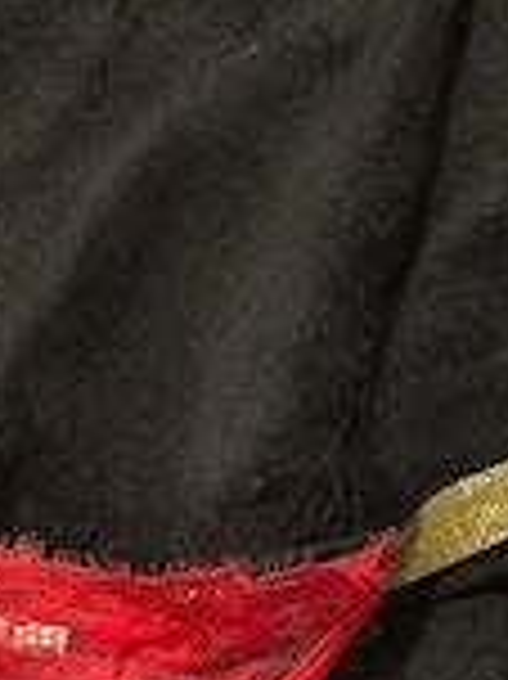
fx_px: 1352
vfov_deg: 25.7
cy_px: 779
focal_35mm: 69
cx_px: -4
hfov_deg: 20.6
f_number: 1.6
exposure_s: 1/20
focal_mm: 5.96
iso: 1000
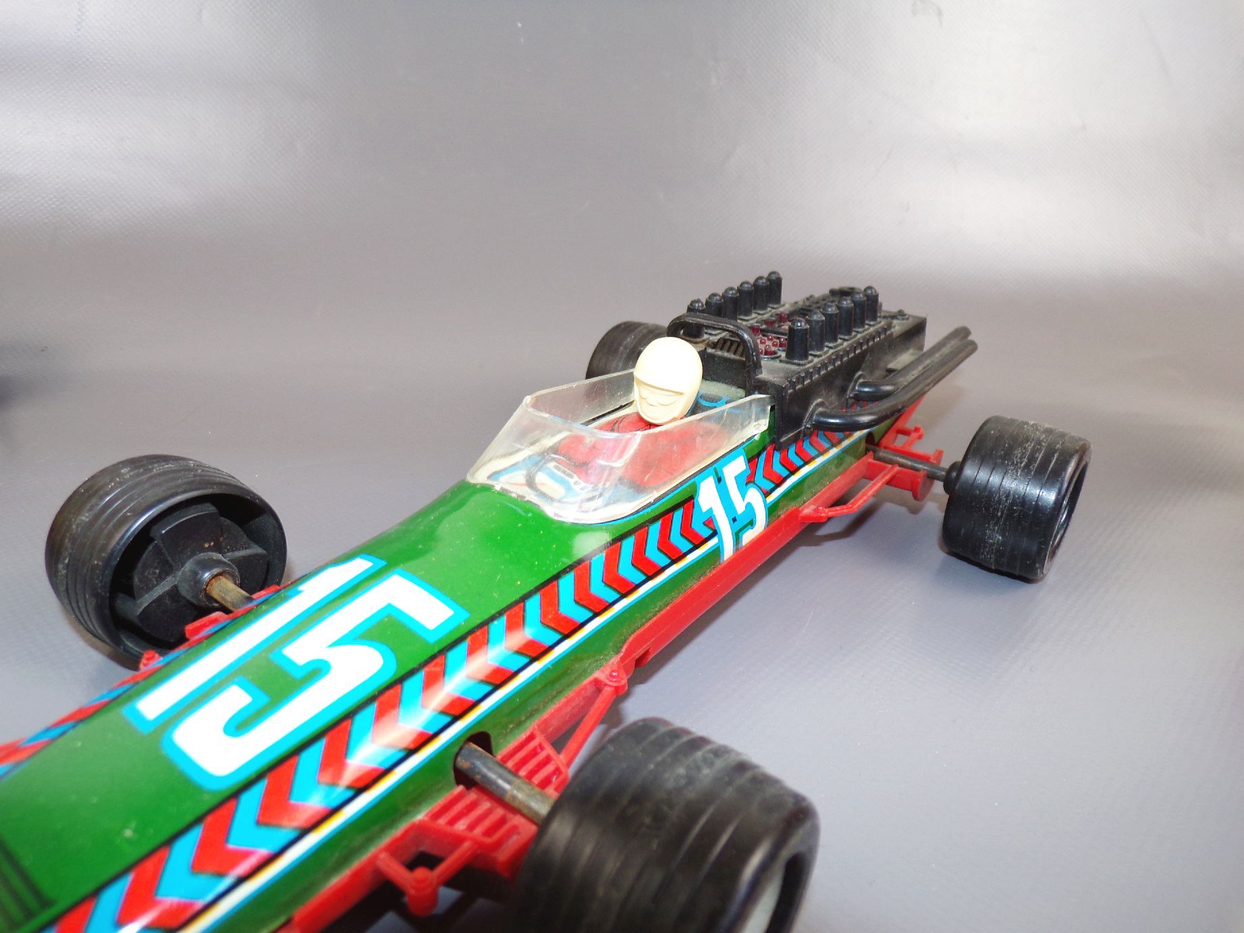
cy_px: 466
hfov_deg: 71.6
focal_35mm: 24
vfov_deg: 56.8
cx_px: 622
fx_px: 862
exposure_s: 1/34
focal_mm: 4.3
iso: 125
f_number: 3
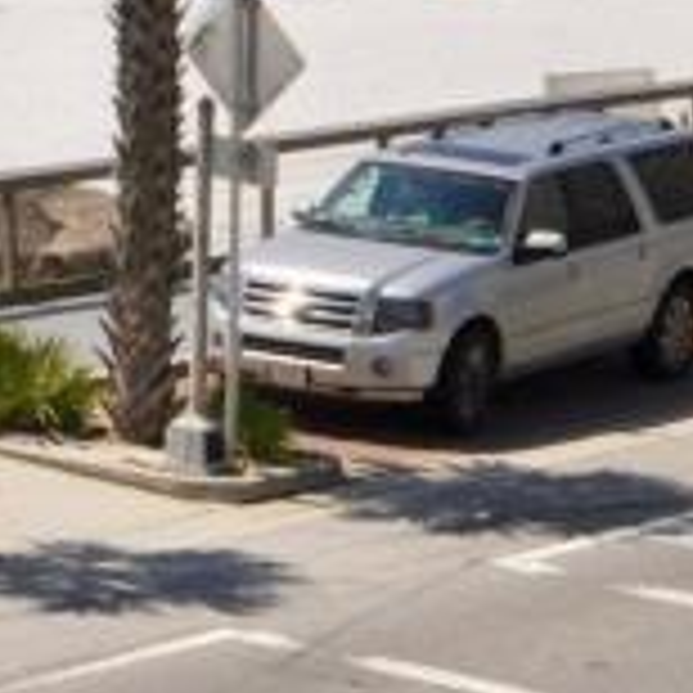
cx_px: -504
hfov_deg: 7.4
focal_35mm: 230
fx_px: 5209
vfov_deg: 7.6
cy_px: -22
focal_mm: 24
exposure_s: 1/500
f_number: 11
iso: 200
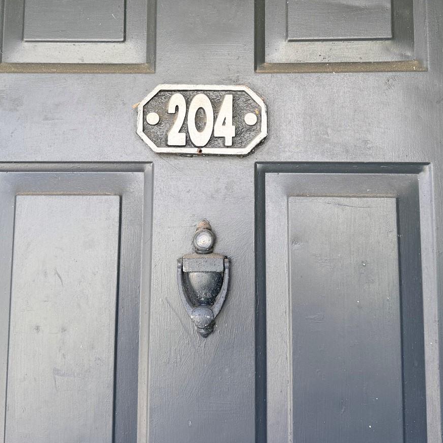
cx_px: 211
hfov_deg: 42.8
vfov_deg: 42.1
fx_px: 565
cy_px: 140
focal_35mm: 39
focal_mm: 6.76
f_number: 1.78
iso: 64
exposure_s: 1/121
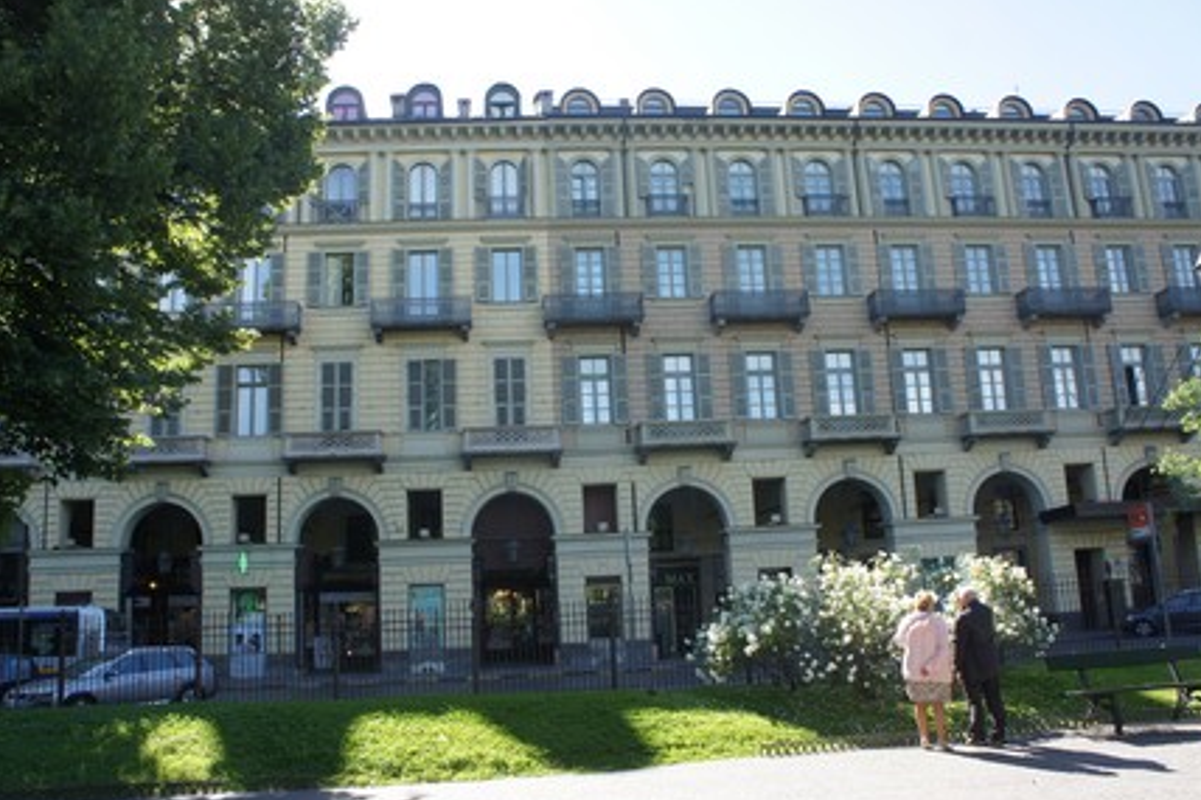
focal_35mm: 29
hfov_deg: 63.7
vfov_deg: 44.9
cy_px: 413
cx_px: 578
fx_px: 967
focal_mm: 18
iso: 200
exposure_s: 1/125
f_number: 7.1
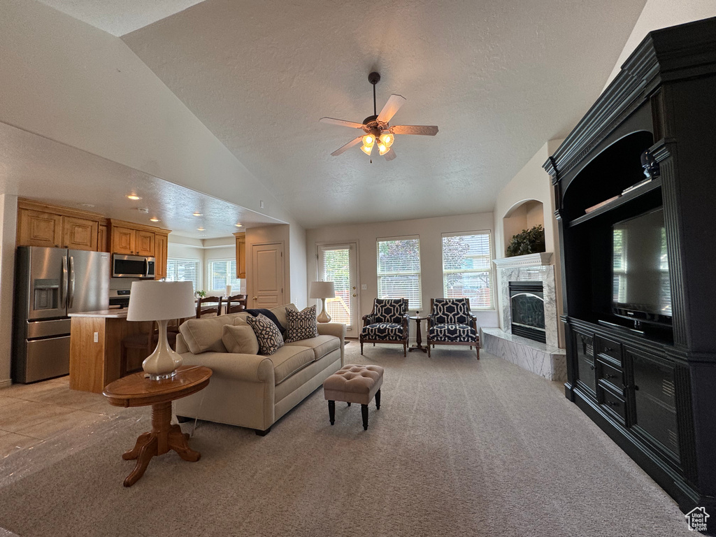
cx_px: 358
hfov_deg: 102.1
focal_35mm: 14
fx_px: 290
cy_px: 268
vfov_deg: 85.7
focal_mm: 2.22
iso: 100
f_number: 2.2
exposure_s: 1/120
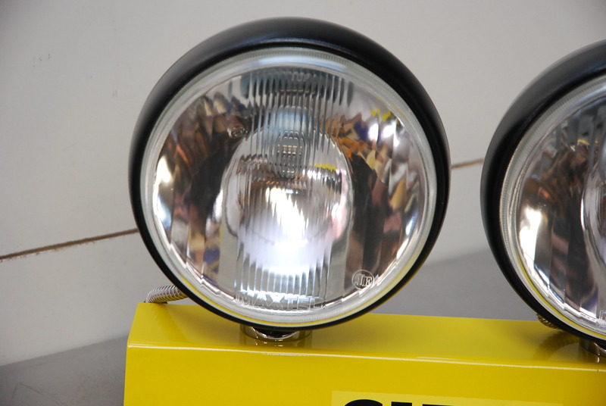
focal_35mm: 105
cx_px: 303
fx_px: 1770
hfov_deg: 19.4
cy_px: 203
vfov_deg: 13.1
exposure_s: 1/50
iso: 800
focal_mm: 70
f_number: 4.5
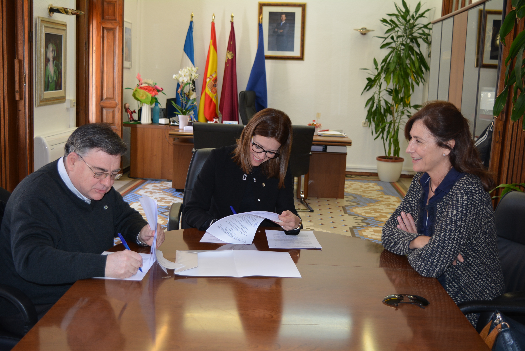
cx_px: 262
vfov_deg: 30.9
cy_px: 176
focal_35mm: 44
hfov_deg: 44.9
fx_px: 635
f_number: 4.2
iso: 450
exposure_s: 1/60
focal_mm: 29
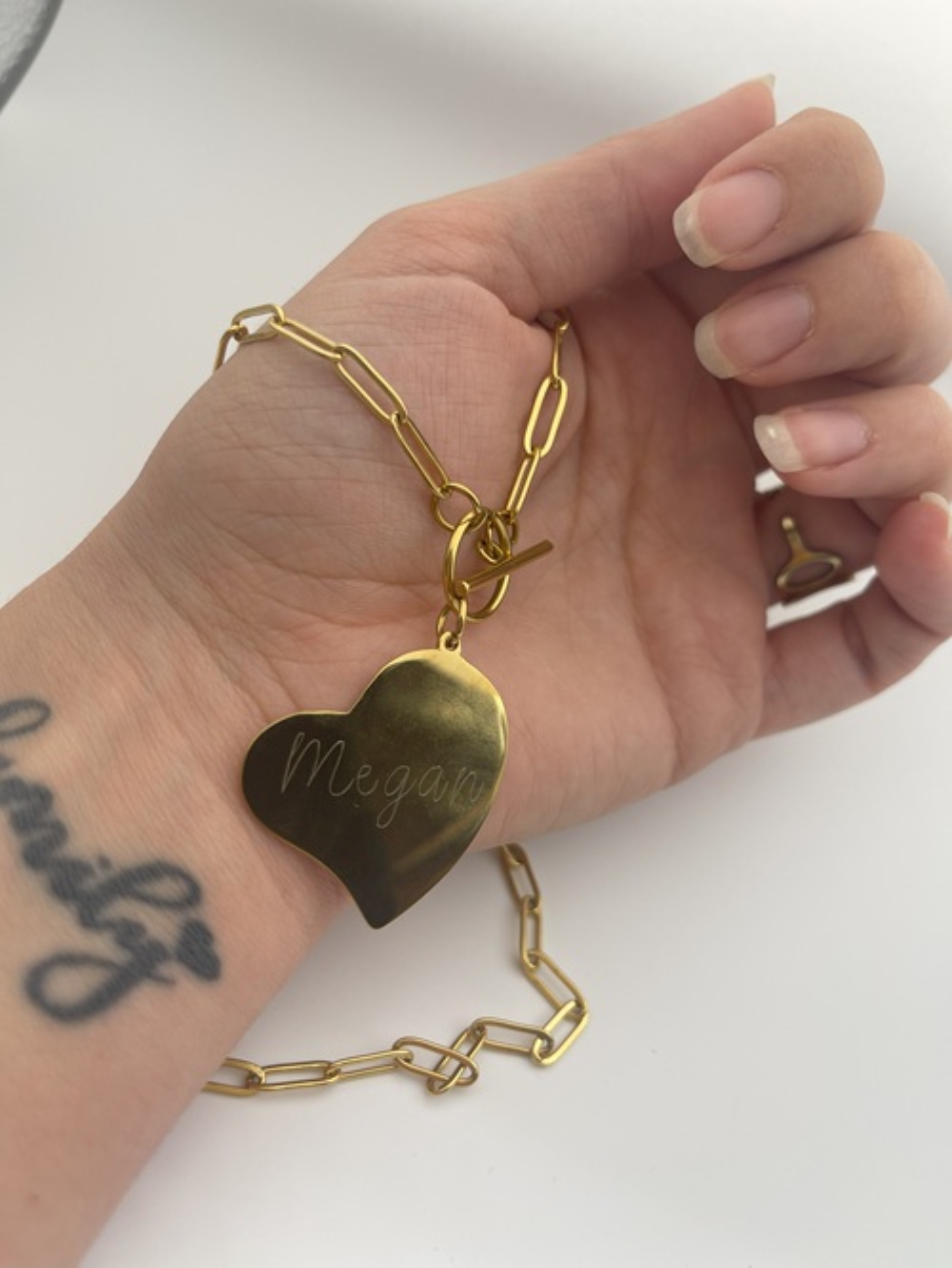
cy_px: 634
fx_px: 916
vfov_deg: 69.4
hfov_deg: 54.9
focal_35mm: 25
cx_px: 476
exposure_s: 1/127
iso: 32
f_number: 1.6
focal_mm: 5.1
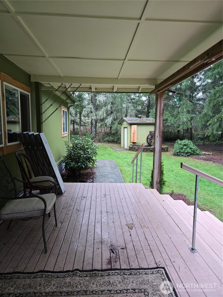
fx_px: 198
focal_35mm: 23
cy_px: 148
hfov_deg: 58.9
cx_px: 112
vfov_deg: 73.9
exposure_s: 1/120
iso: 400
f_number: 1.8
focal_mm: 5.4
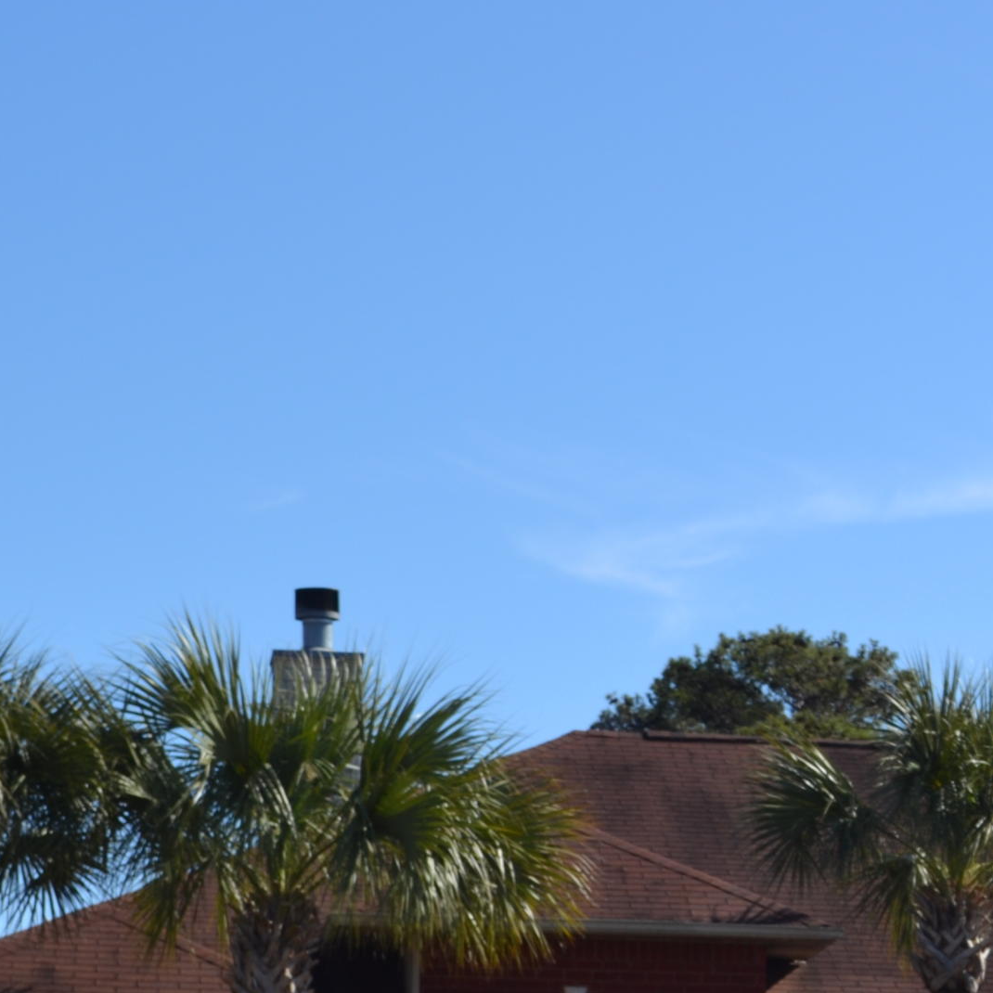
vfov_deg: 12.1
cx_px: 1106
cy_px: 875
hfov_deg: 12.0
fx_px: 4641
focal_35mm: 143
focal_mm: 40
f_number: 10
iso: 100
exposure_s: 1/200
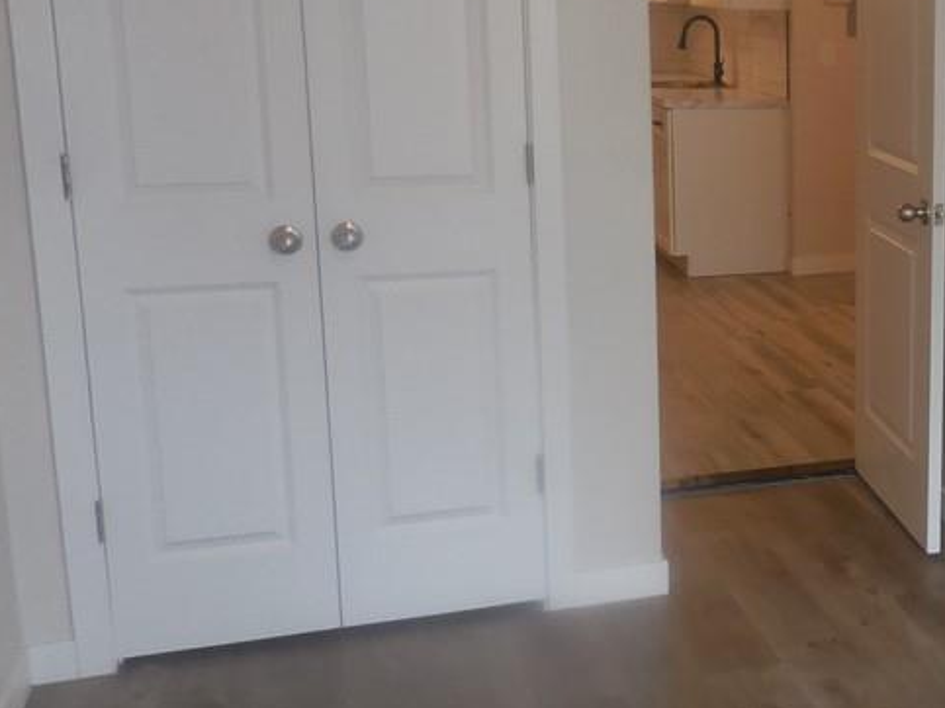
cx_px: 980
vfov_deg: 27.5
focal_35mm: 53
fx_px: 1447
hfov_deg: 32.7
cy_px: 282
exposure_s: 1/30
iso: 160
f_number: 3.3
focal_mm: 4.5
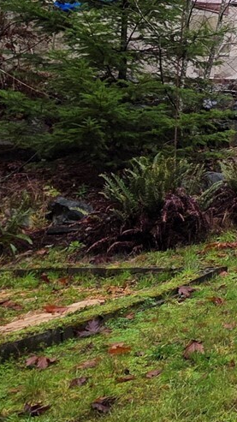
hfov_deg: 16.7
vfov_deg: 43.2
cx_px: 514
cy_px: 104
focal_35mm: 46
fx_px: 514
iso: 40
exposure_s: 1/554
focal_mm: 2.2
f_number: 1.9
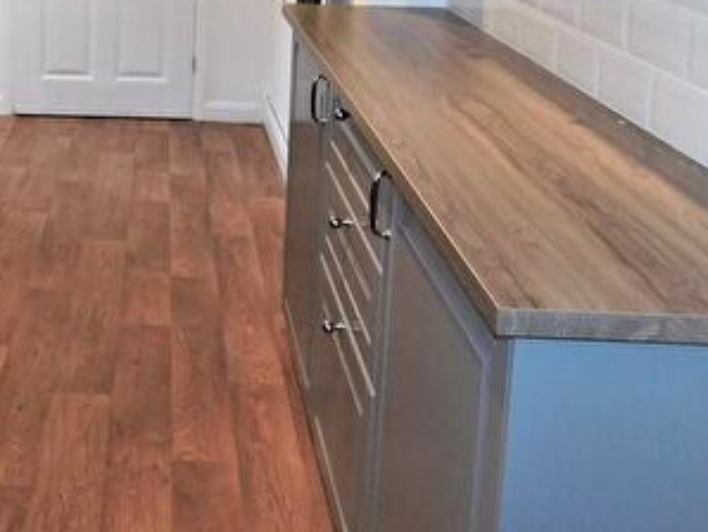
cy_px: -18
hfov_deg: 33.7
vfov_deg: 25.5
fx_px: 1105
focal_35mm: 54
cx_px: 74
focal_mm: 4
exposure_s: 1/30
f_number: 3
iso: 200
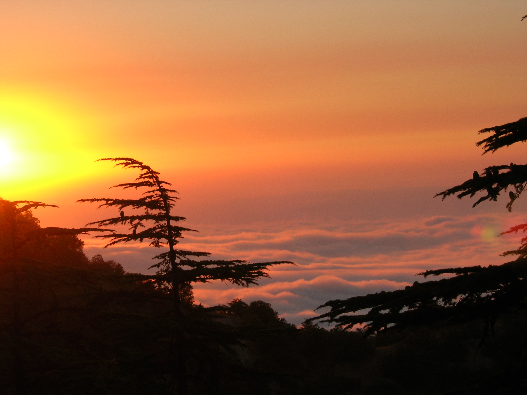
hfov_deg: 17.4
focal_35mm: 113
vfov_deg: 13.1
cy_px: 198
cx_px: 264
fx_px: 1720
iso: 64
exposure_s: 1/89.6
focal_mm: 23.4
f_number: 8.2
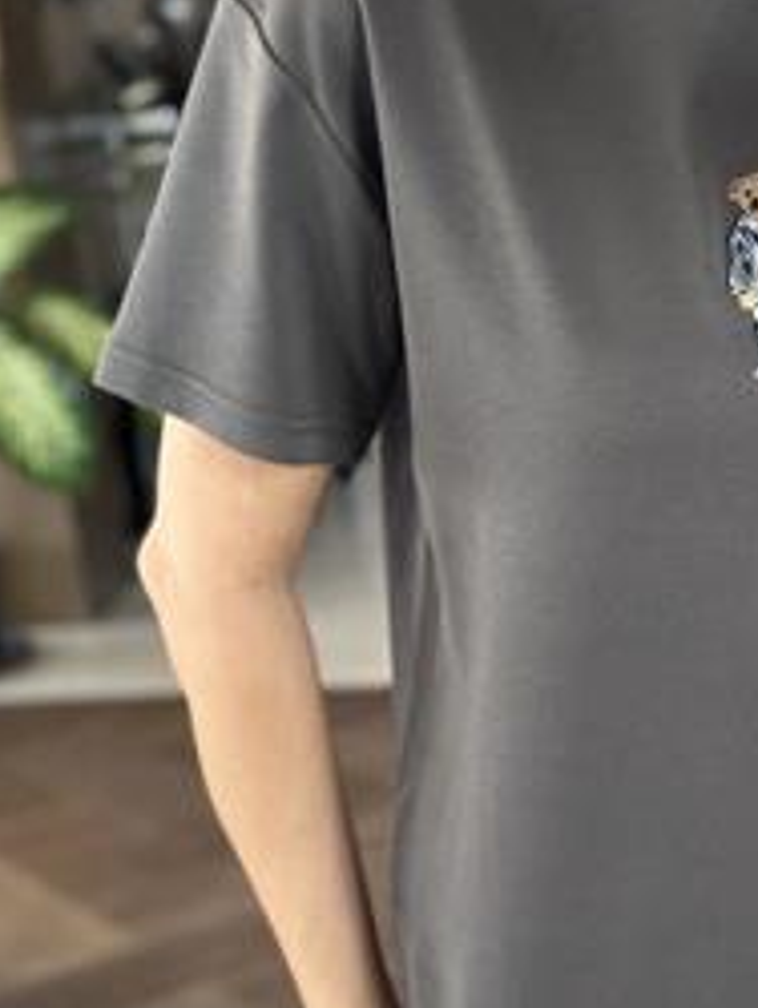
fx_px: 2827
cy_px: 774
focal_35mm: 97
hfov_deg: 15.1
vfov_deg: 20.0
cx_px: 685
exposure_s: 1/60
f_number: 1.78
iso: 160
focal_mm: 6.86
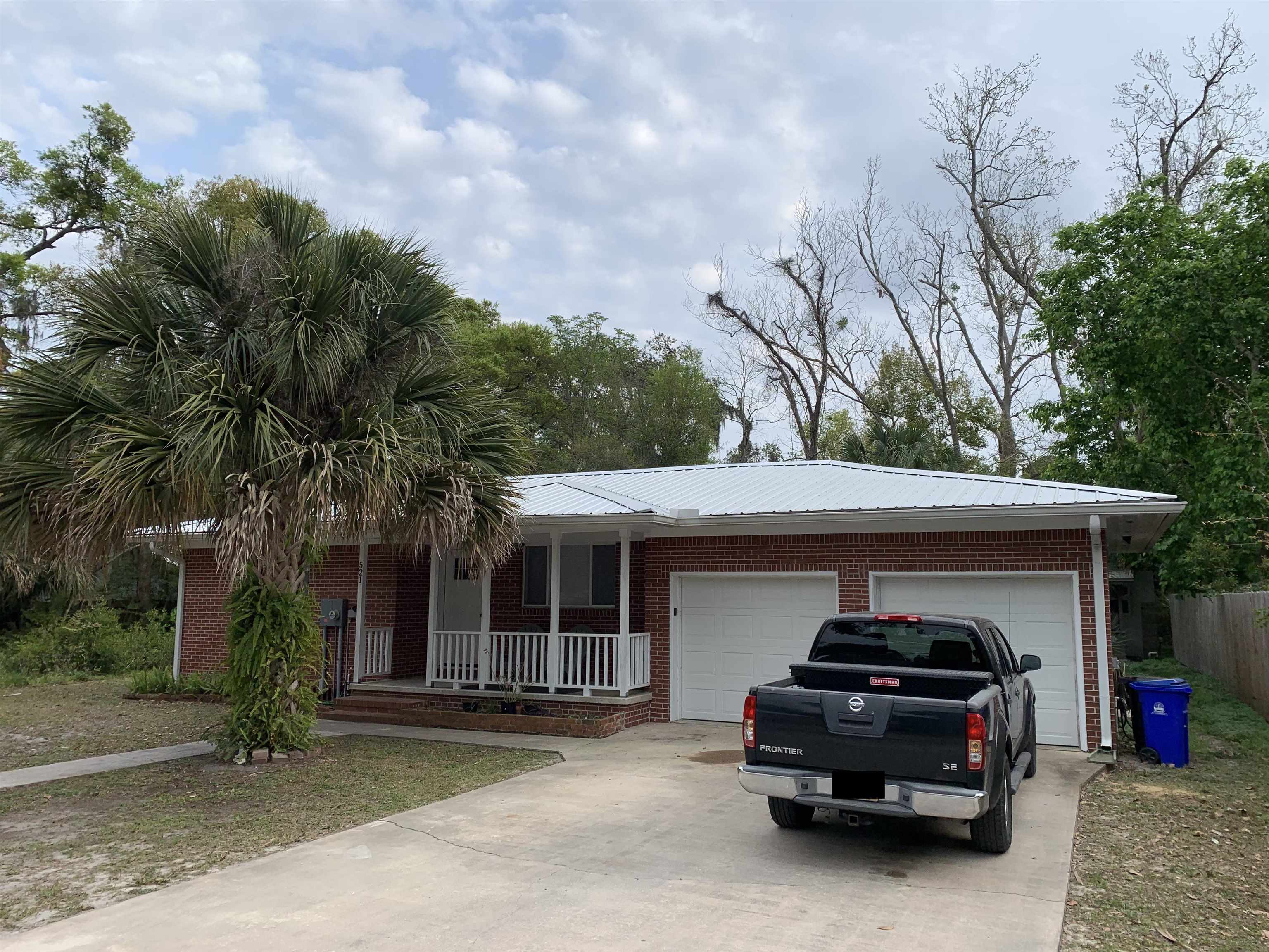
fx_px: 953
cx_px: 634
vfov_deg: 53.1
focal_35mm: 26
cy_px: 476
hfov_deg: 67.3
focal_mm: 4.25
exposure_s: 1/1065
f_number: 1.8
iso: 25
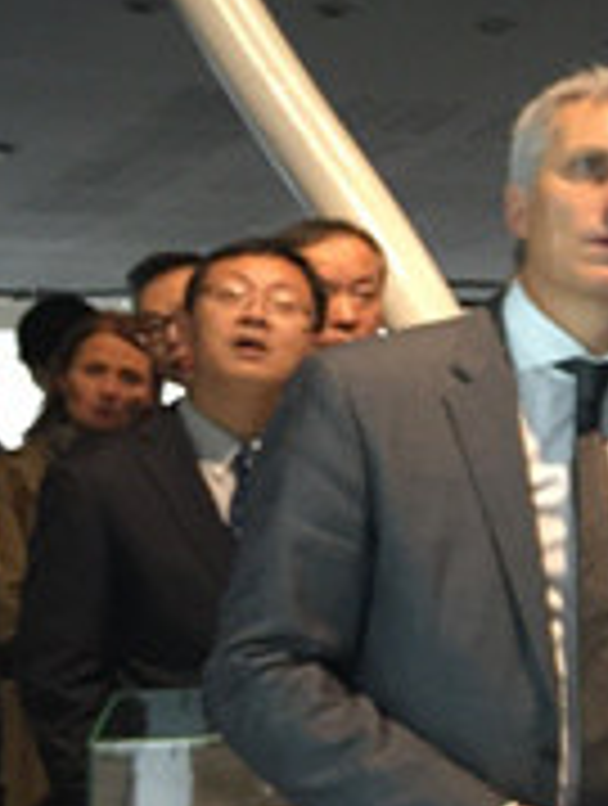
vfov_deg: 20.2
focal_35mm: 97
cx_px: 1148
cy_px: 459
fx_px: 2264
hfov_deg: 13.5
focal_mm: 4.15
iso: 125
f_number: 2.2
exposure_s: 1/33
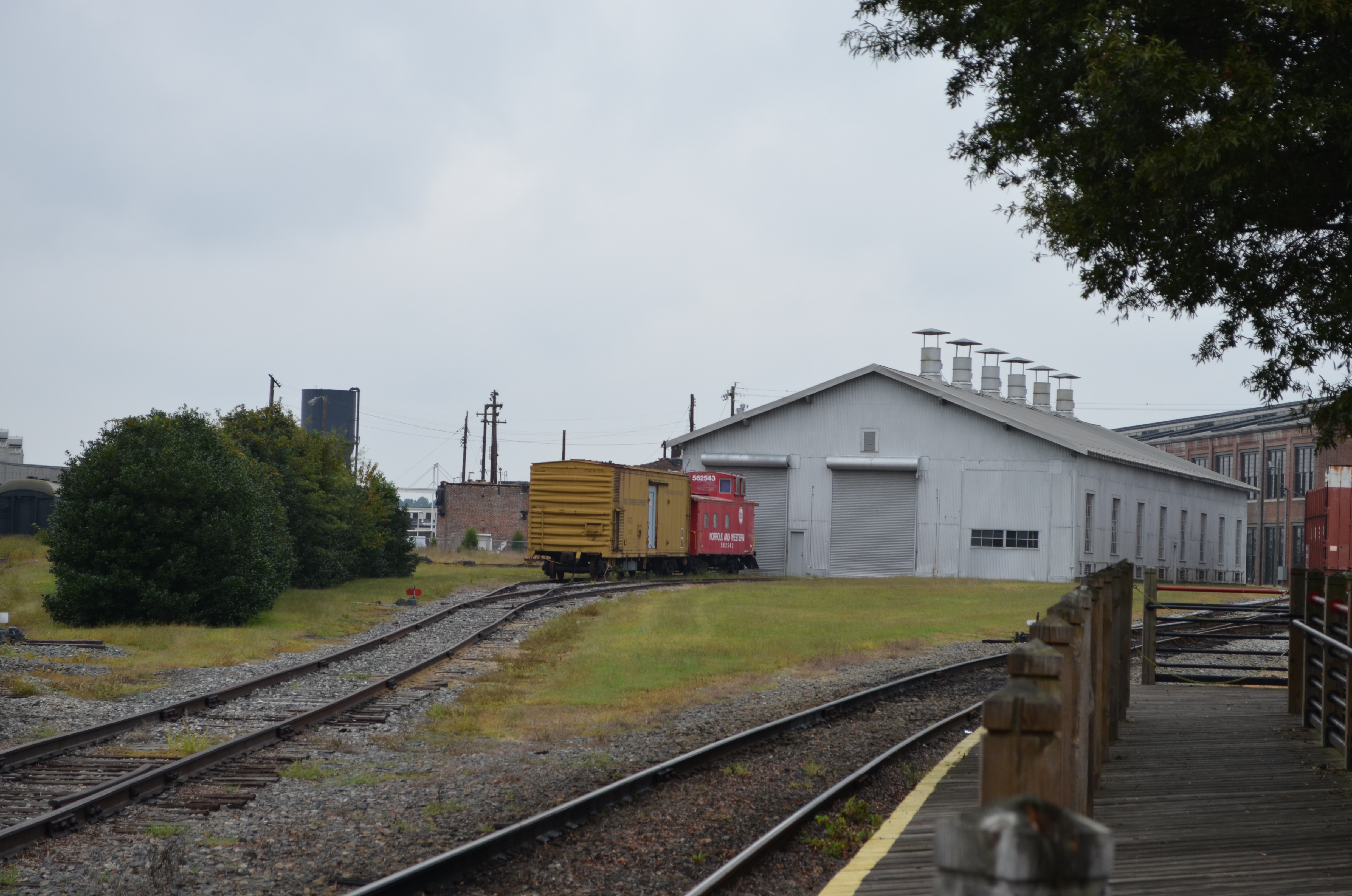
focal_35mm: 82
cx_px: 676
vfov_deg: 16.5
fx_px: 3092
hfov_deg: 24.7
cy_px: 448
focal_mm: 55
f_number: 8
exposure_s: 1/250
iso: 200
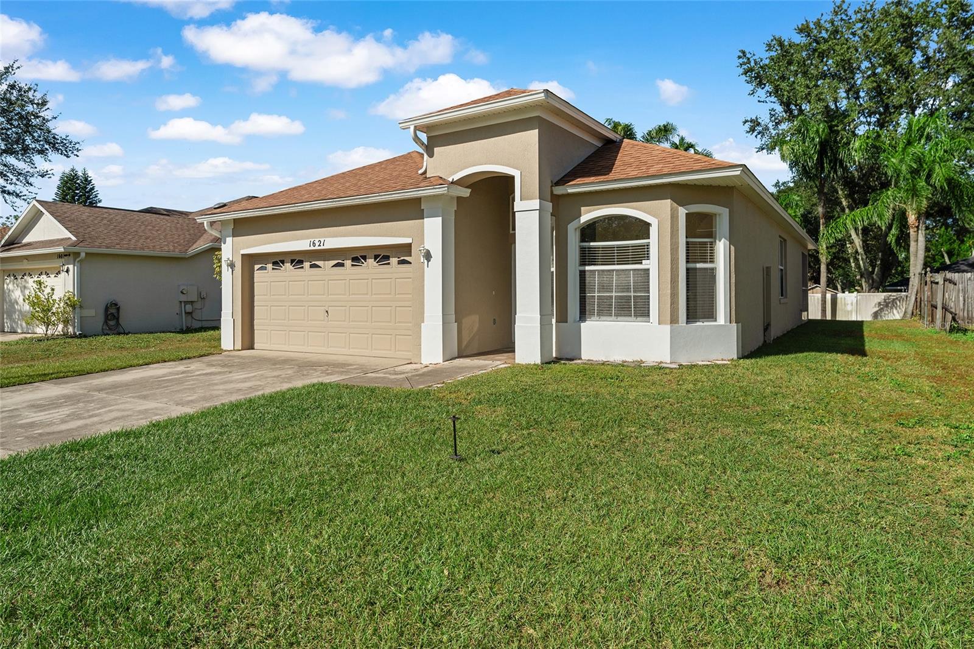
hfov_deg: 80.2
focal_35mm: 21
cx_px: 487
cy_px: 324
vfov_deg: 58.5
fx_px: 579
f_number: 7.1
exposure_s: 1/500
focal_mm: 21.4
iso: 250
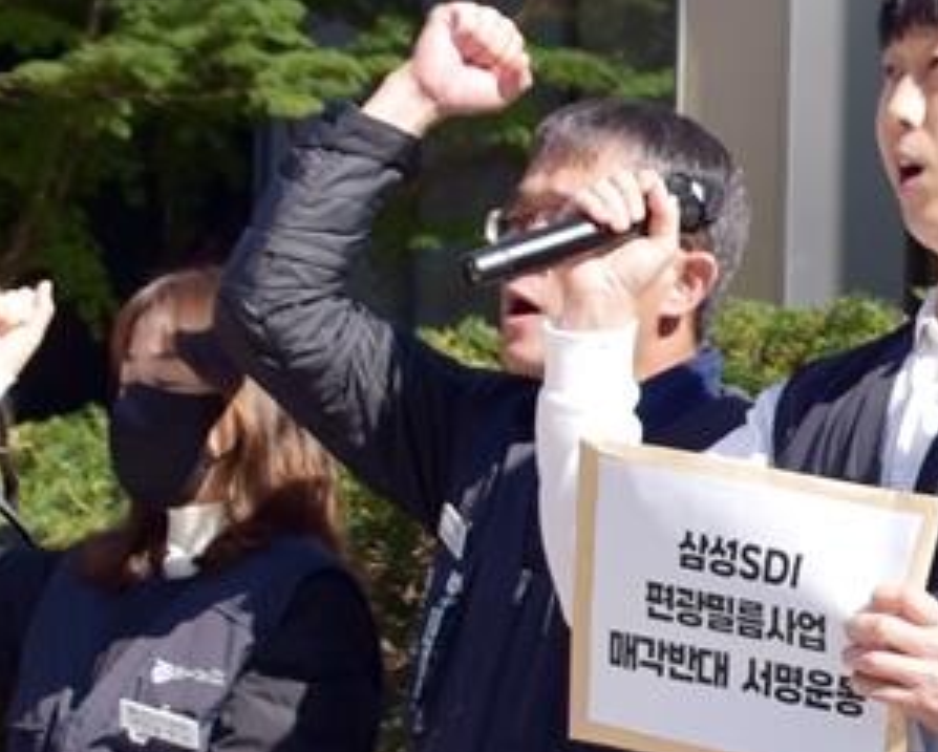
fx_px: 2418
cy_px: 467
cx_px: 1228
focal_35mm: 87
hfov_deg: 20.1
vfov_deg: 17.7
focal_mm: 18
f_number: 3.5
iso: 100
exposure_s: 1/1000
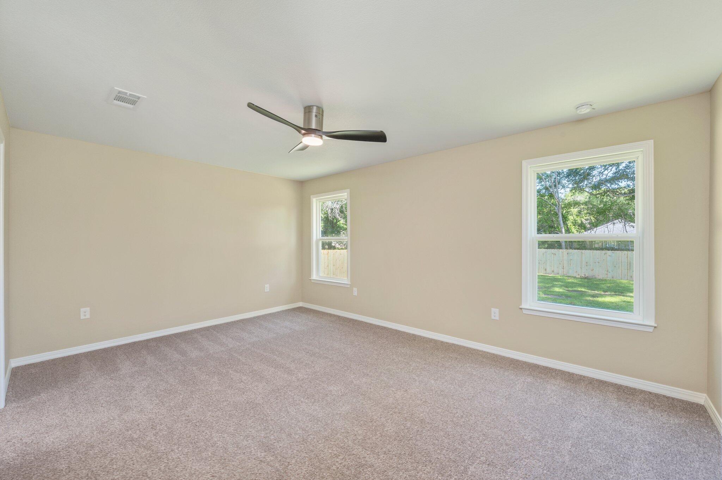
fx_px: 281
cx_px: 361
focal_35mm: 14
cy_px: 240
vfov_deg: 81.1
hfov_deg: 104.3
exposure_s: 1/8
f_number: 9
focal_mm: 14
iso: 320
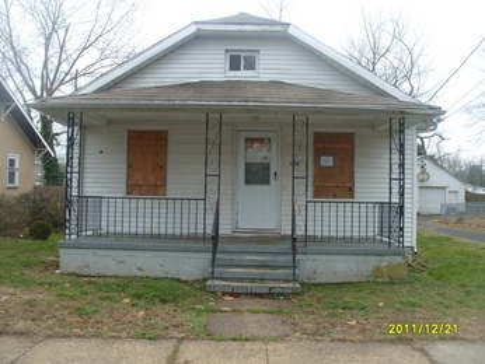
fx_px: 491
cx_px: 242
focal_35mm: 35
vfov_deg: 40.7
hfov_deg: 52.6
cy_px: 182
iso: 80
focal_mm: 7.8
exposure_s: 1/125
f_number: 3.7
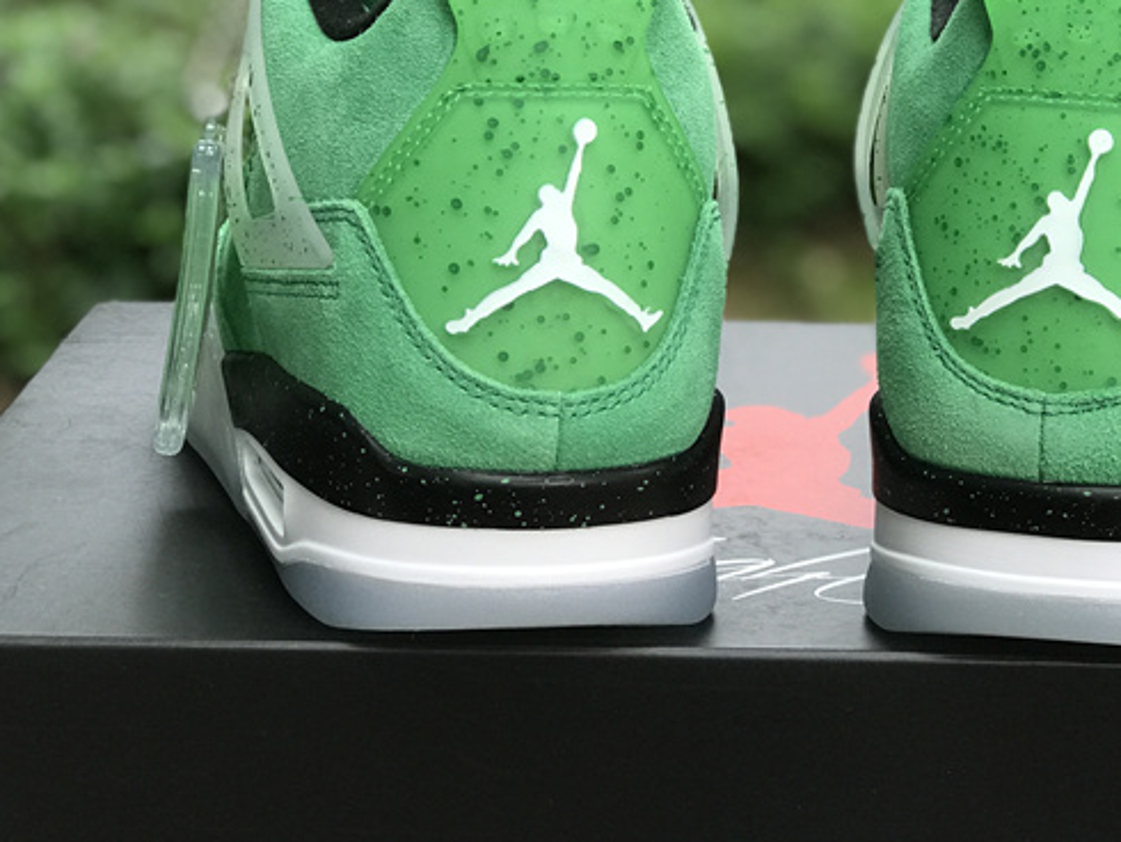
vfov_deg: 17.1
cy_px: 221
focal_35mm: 86
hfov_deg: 22.6
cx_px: 769
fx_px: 2786
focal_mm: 6.6
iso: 50
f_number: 2.8
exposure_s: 1/50
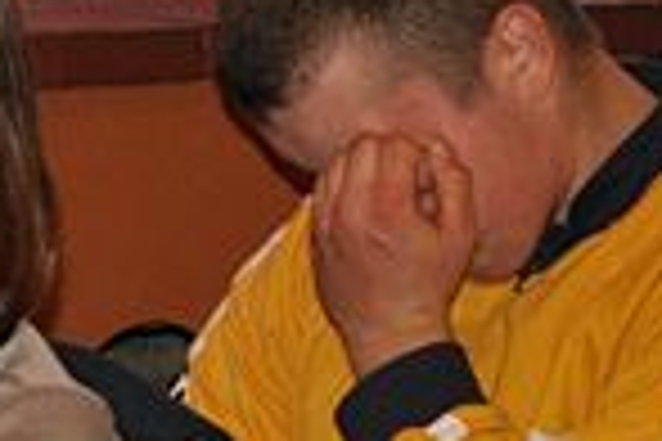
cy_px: 565
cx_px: 81
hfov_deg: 5.6
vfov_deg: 3.8
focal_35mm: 365
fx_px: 6711
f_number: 4.8
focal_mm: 42
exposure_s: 1/60
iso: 800
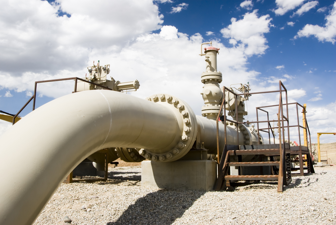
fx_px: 336
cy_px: 112
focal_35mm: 36
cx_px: 168
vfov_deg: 37.0
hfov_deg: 53.1
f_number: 22
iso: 200
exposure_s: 1/20
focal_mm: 24
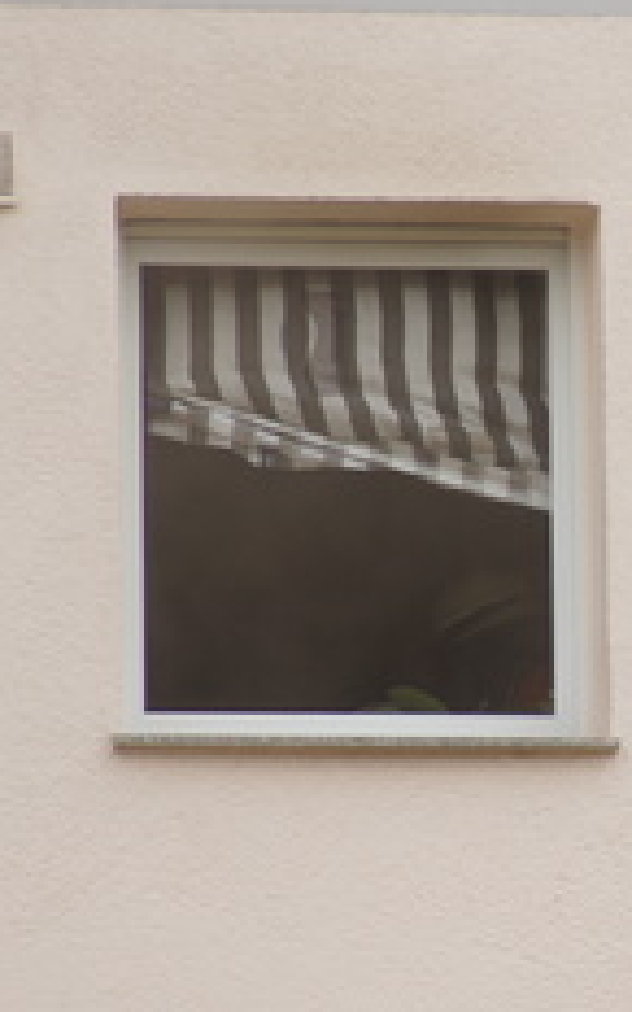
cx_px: 689
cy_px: 484
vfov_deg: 4.4
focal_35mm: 474
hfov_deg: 2.8
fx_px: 13063
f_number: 5.6
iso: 200
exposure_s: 1/320
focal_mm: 180
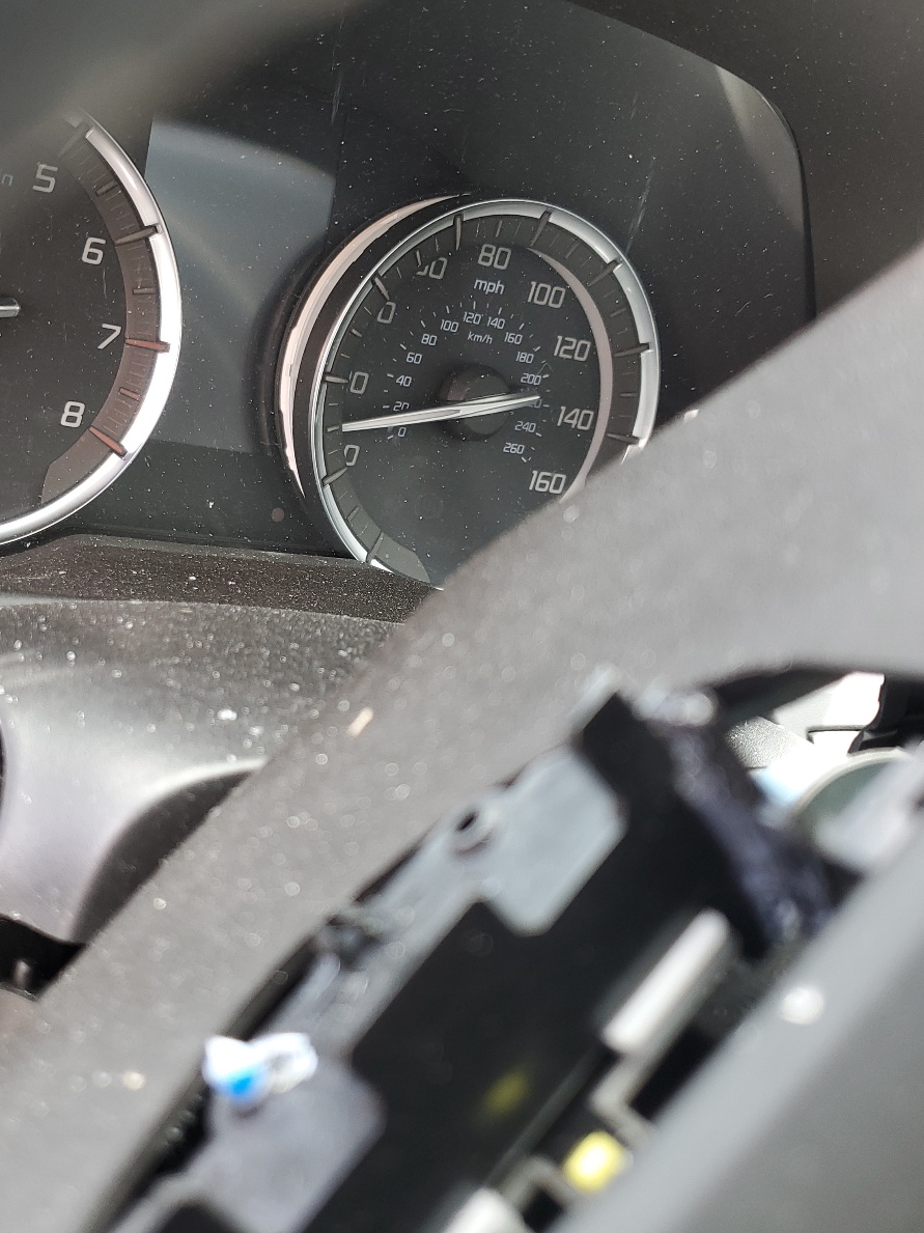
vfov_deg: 52.6
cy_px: 615
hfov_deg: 40.5
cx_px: 382
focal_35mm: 35
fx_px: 1246
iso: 52
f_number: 1.5
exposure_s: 1/60.2
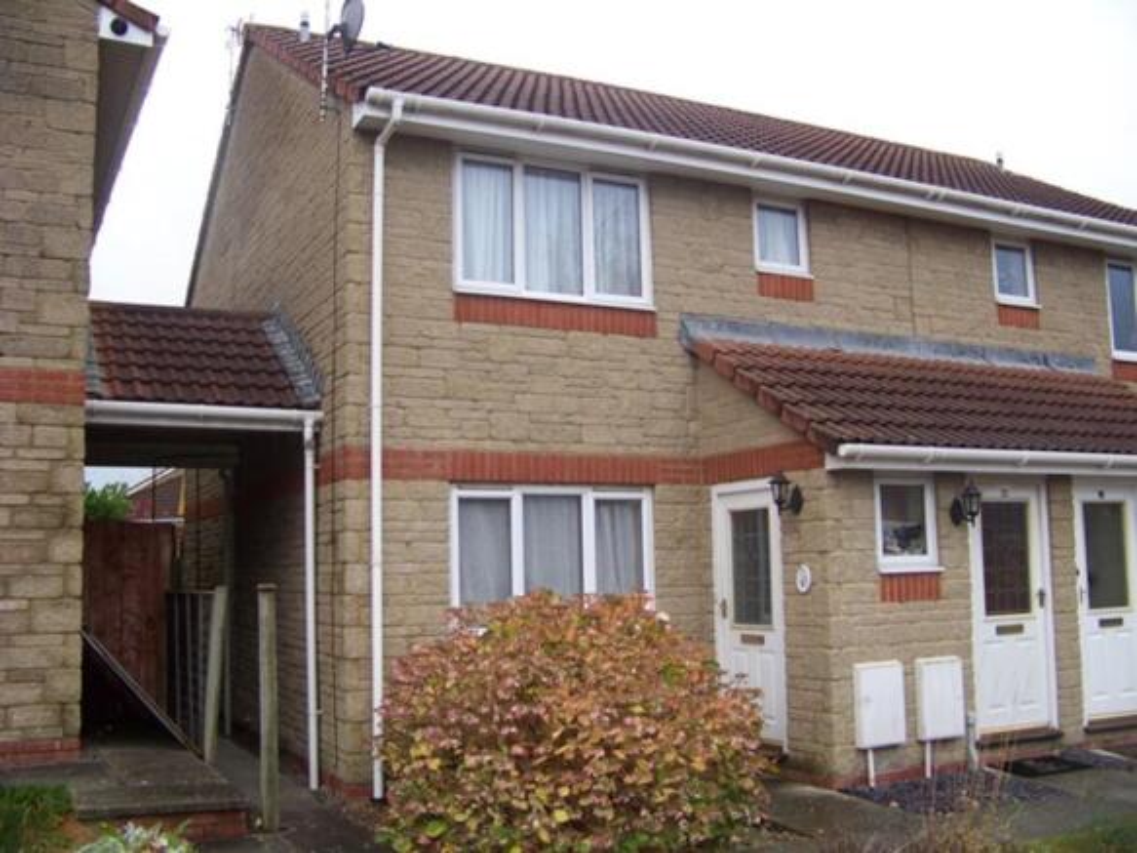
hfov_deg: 51.4
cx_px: 568
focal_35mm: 36
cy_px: 426
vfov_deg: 39.6
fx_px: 1182
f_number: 2.8
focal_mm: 5.85
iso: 66
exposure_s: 1/125
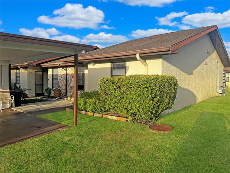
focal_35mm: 26
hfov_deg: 67.3
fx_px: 173
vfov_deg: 53.1
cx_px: 115
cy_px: 86
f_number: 1.5
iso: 50
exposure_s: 1/1934
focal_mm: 5.7
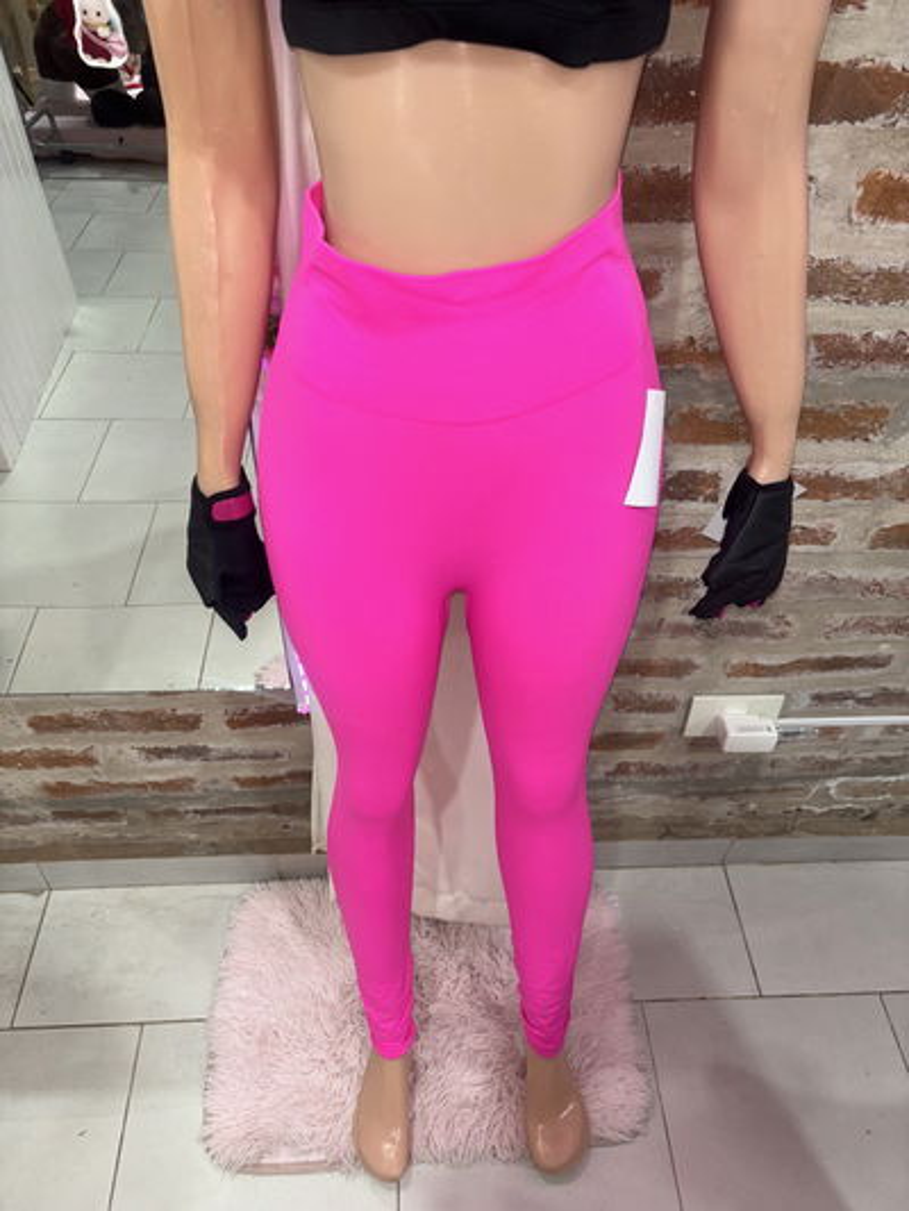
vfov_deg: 67.3
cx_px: 454
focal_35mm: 26
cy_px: 606
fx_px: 910
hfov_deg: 53.1
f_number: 1.6
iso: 40
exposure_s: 1/33
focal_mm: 5.96
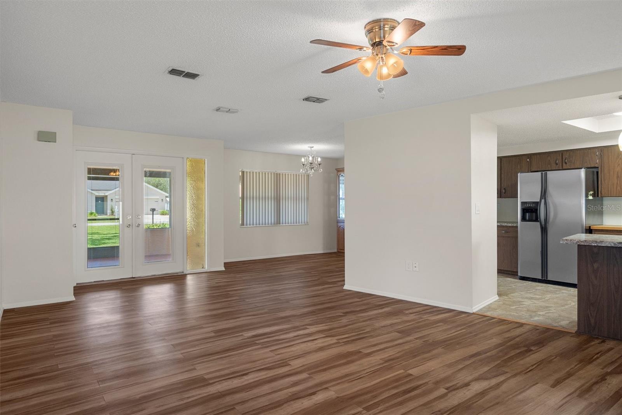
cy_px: 208
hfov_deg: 81.2
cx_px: 311
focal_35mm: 21
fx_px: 363
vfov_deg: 59.5
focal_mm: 21
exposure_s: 1/2.5
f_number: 8
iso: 400
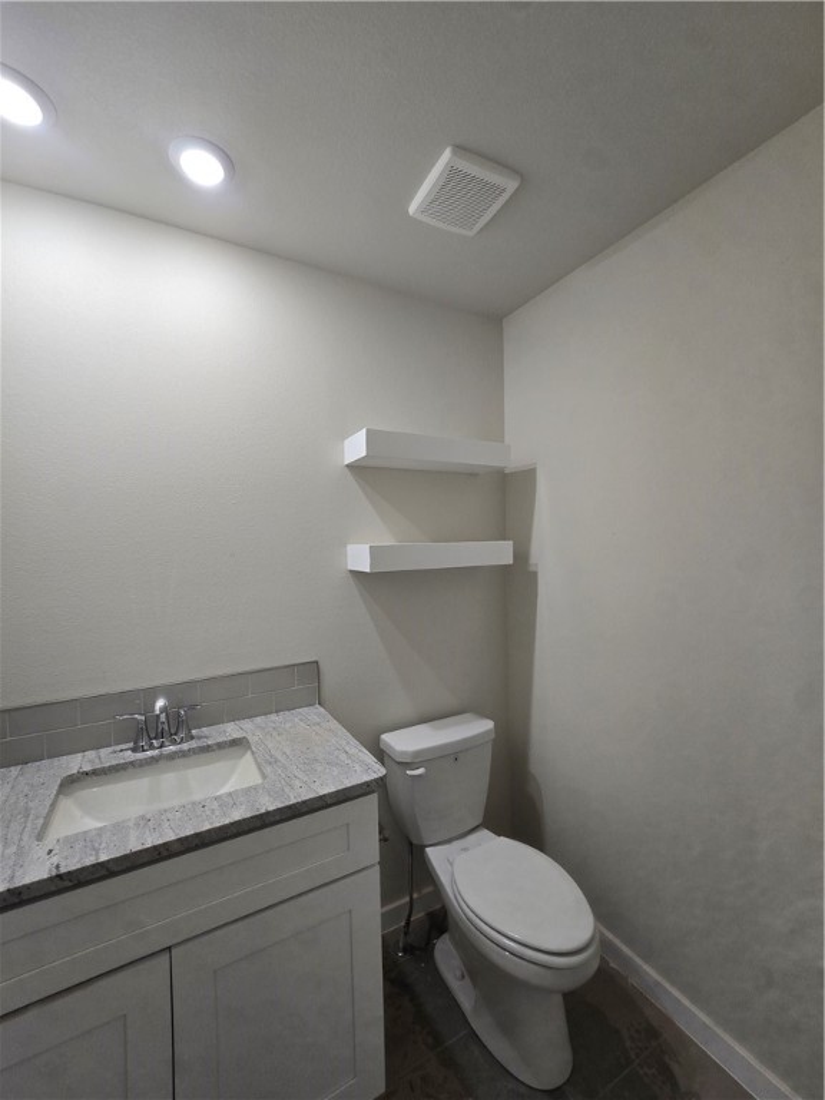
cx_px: 412
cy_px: 550
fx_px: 413
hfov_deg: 89.9
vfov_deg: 106.2
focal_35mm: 13
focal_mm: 2.2
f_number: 2.2
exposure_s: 1/60
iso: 80
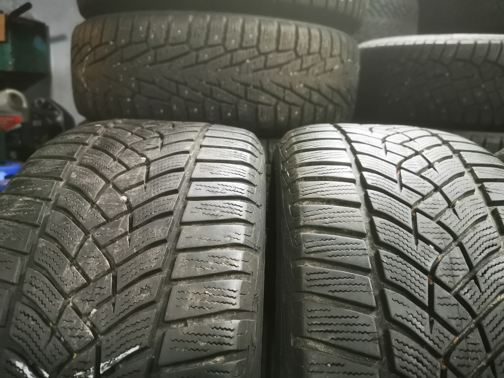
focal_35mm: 27
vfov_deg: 51.3
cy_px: 189
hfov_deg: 65.3
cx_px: 252
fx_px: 393
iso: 640
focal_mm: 5.56
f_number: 1.6
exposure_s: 1/25
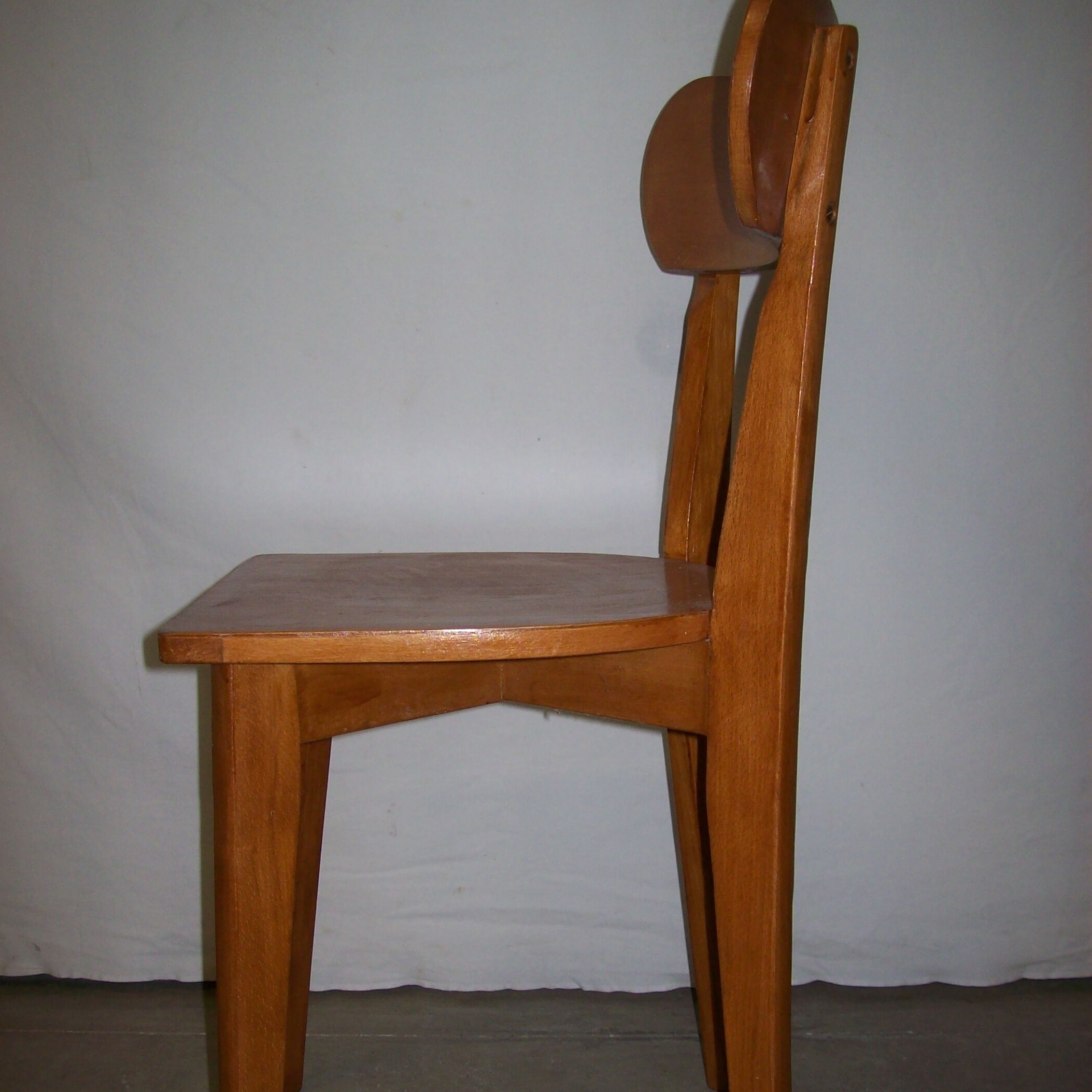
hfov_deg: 39.2
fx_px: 1535
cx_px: 542
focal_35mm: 43
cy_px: 644
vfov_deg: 39.0
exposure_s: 1/64
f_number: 2.7
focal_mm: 6
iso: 80
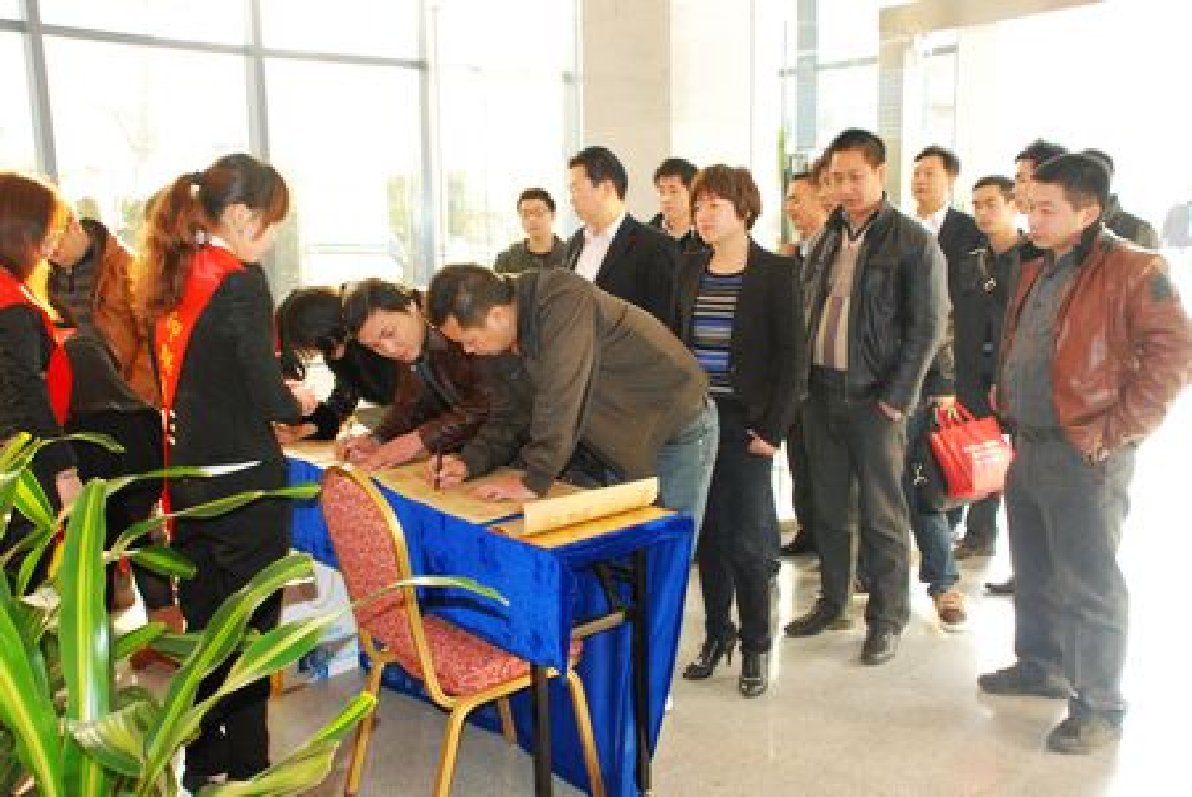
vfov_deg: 37.0
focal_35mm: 36
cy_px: 398
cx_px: 596
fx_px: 1193
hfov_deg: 53.1
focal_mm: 24
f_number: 5.6
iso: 1600
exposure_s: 1/60
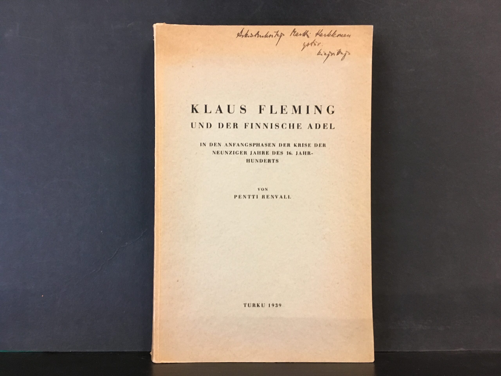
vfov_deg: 48.2
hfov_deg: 61.7
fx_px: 420
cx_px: 250
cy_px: 188
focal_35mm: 29
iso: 200
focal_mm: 4.15
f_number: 2.2
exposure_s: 1/20
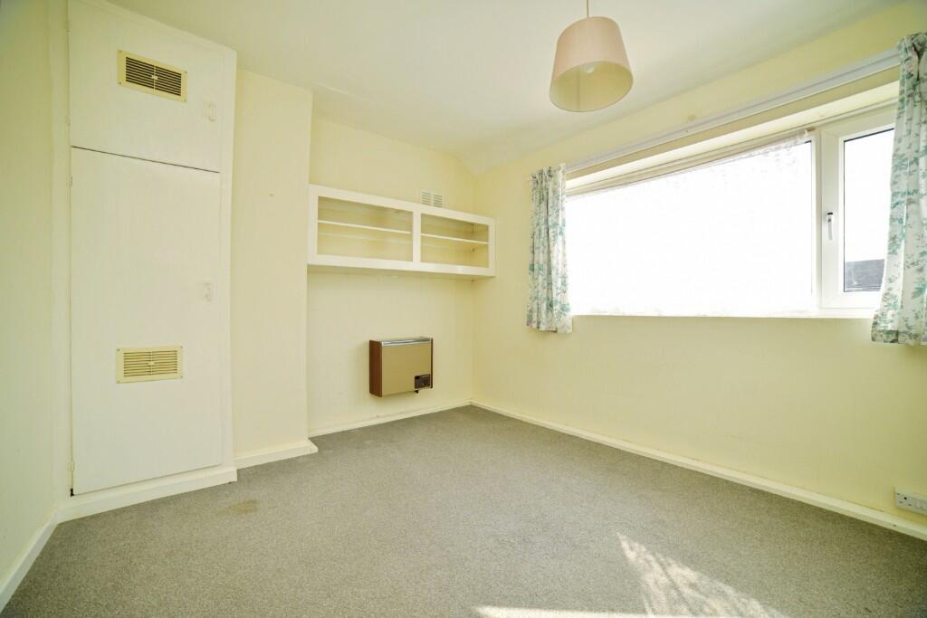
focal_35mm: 14
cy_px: 309
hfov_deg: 104.2
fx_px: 361
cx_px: 464
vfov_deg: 81.2
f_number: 8
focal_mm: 14
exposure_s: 1/100
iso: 200
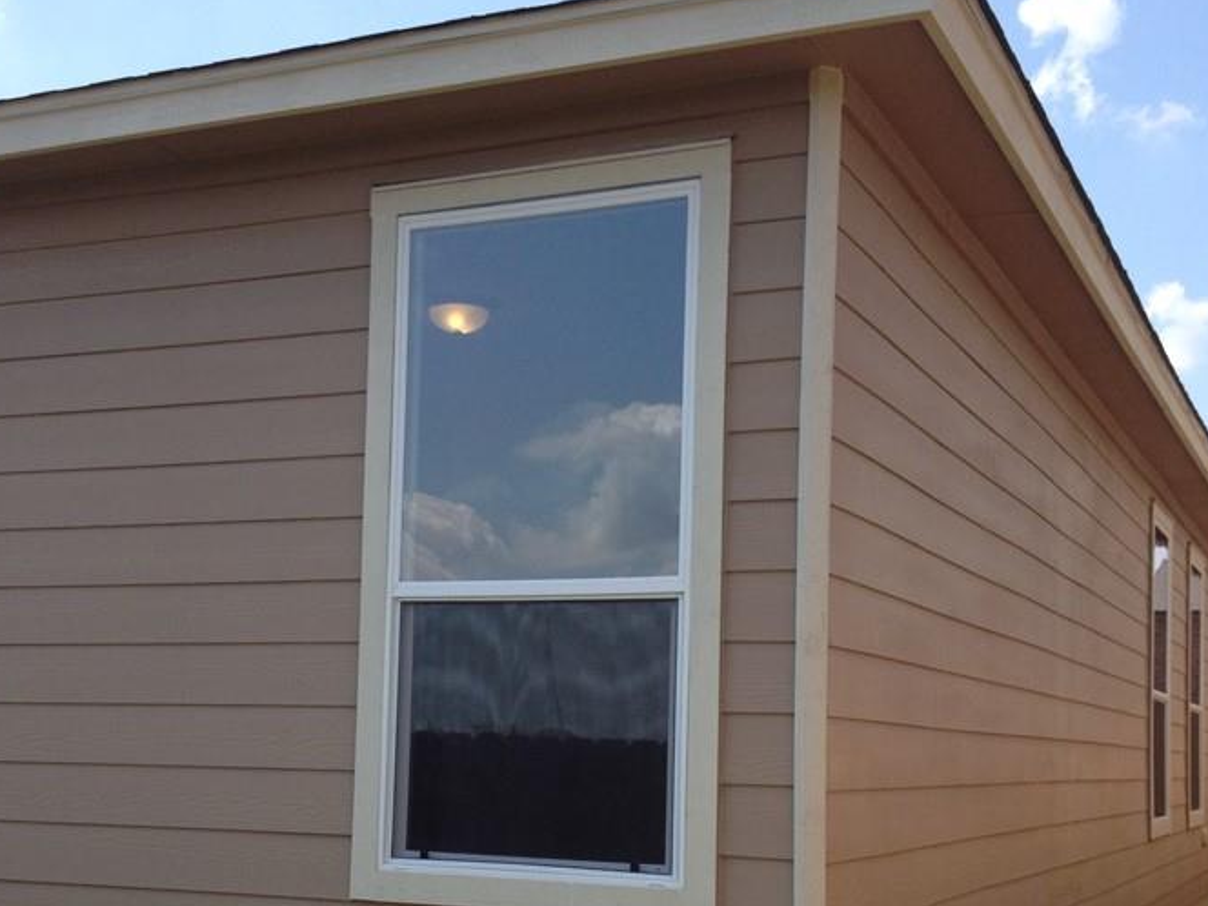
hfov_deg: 35.5
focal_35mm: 54
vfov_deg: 26.8
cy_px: 617
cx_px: 529
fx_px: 1884
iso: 50
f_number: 2.4
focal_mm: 4.28
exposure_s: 1/1255
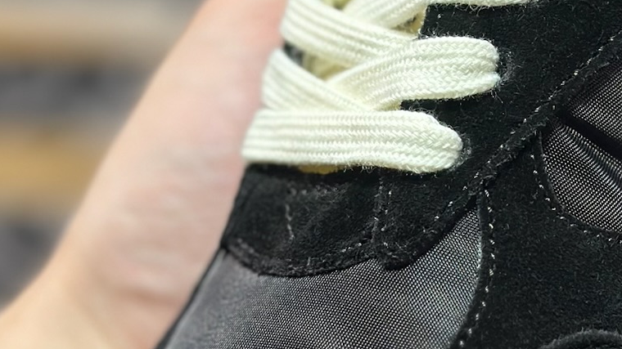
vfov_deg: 8.6
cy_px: 58
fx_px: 2325
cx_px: 612
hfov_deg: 15.0
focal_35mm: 141
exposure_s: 1/409
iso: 80
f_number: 1.78
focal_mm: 6.86
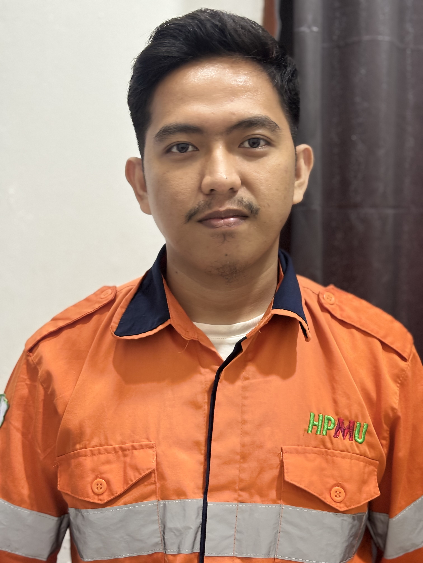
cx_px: 212
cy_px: 282
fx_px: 847
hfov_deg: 28.0
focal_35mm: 52
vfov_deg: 36.8
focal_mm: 5.96
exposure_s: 1/25
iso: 250
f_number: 1.6
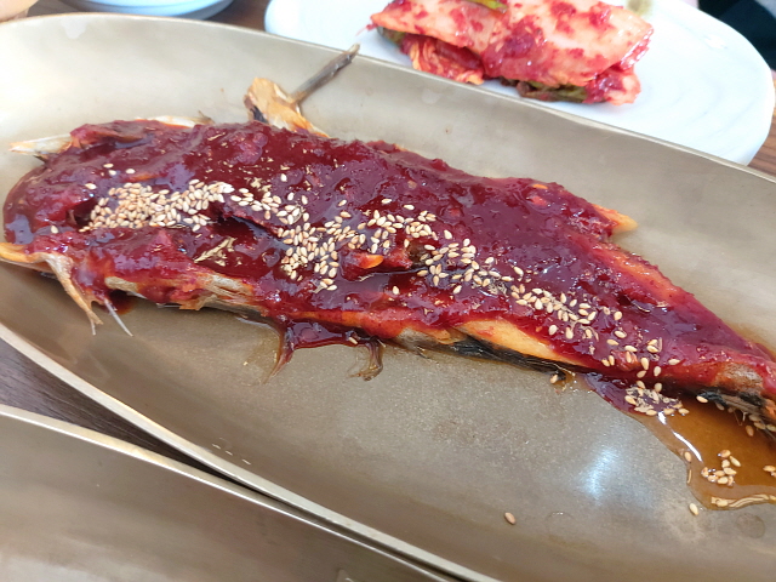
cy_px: 291
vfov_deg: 54.9
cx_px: 388
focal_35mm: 25
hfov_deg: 69.4
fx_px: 560
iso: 160
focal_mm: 4.58
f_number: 2
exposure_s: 1/24
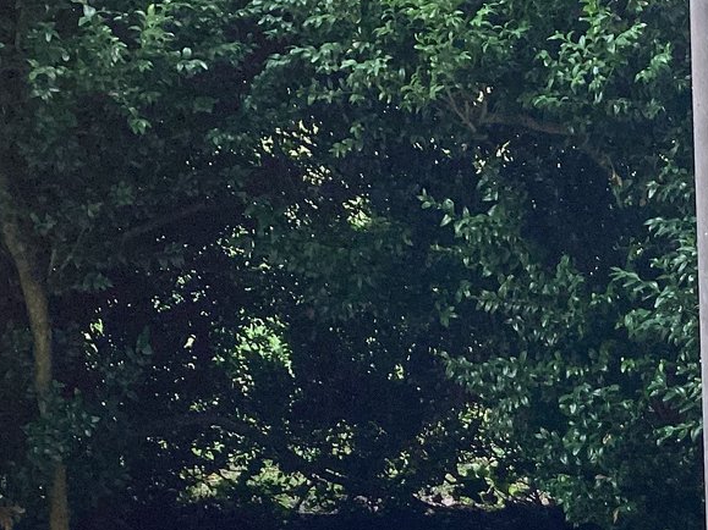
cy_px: 683
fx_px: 1656
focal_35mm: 81
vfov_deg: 17.1
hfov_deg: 22.8
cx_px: 769
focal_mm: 3.3
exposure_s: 1/272
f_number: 2.4
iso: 25
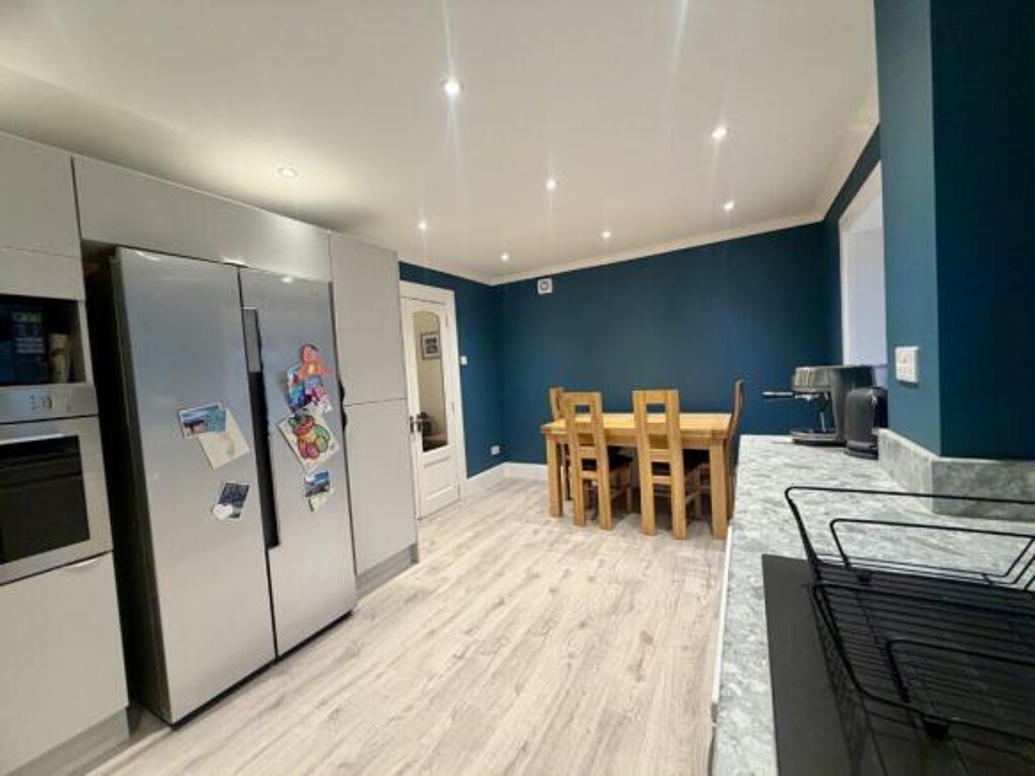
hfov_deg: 102.1
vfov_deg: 85.7
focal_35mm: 14
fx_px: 419
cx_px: 518
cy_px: 388
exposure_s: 1/50
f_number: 2.2
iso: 250
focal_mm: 2.22
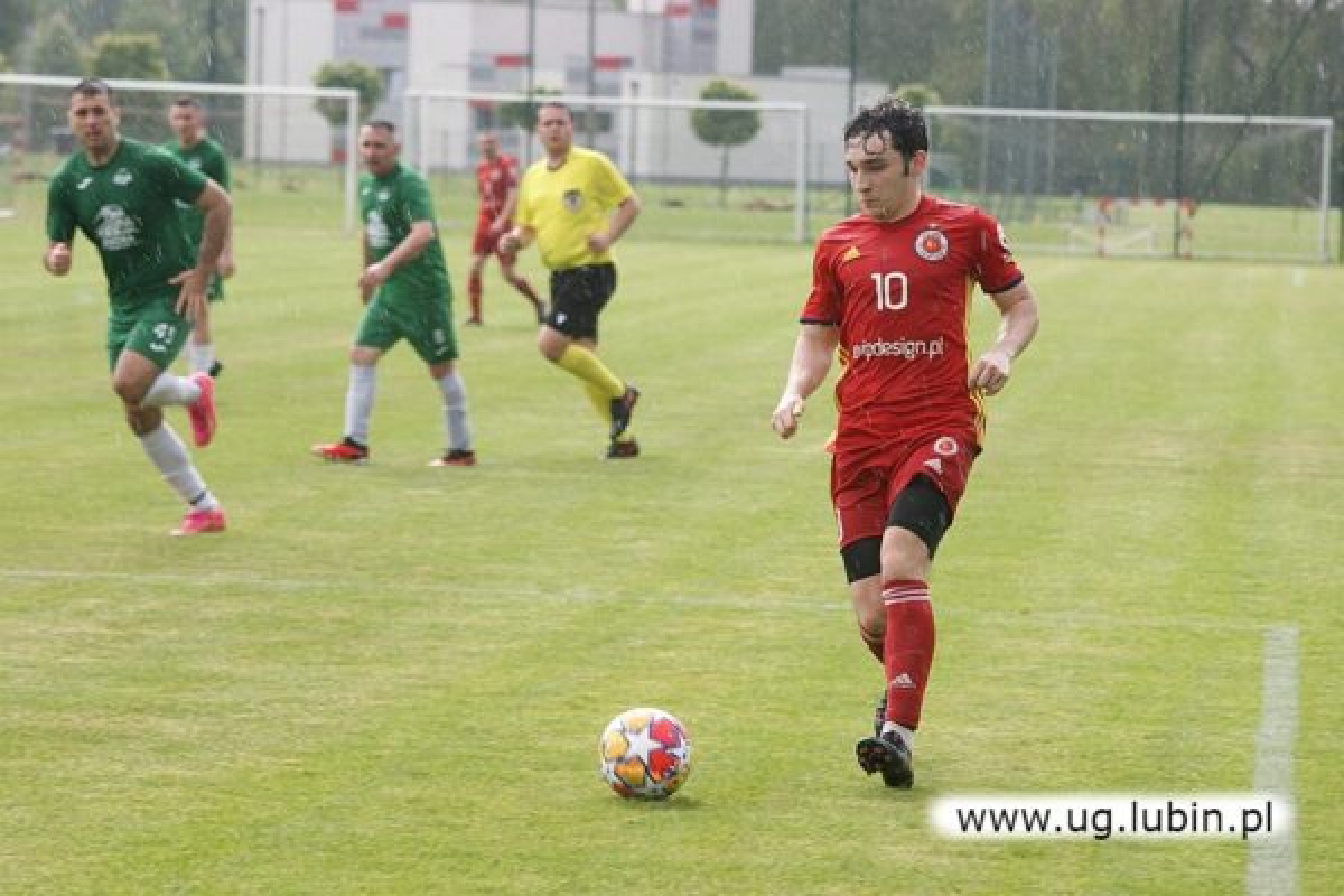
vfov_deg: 7.6
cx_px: 672
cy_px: 448
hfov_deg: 11.4
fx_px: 6719
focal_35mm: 180
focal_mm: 120
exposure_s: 1/320
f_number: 5.6
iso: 200
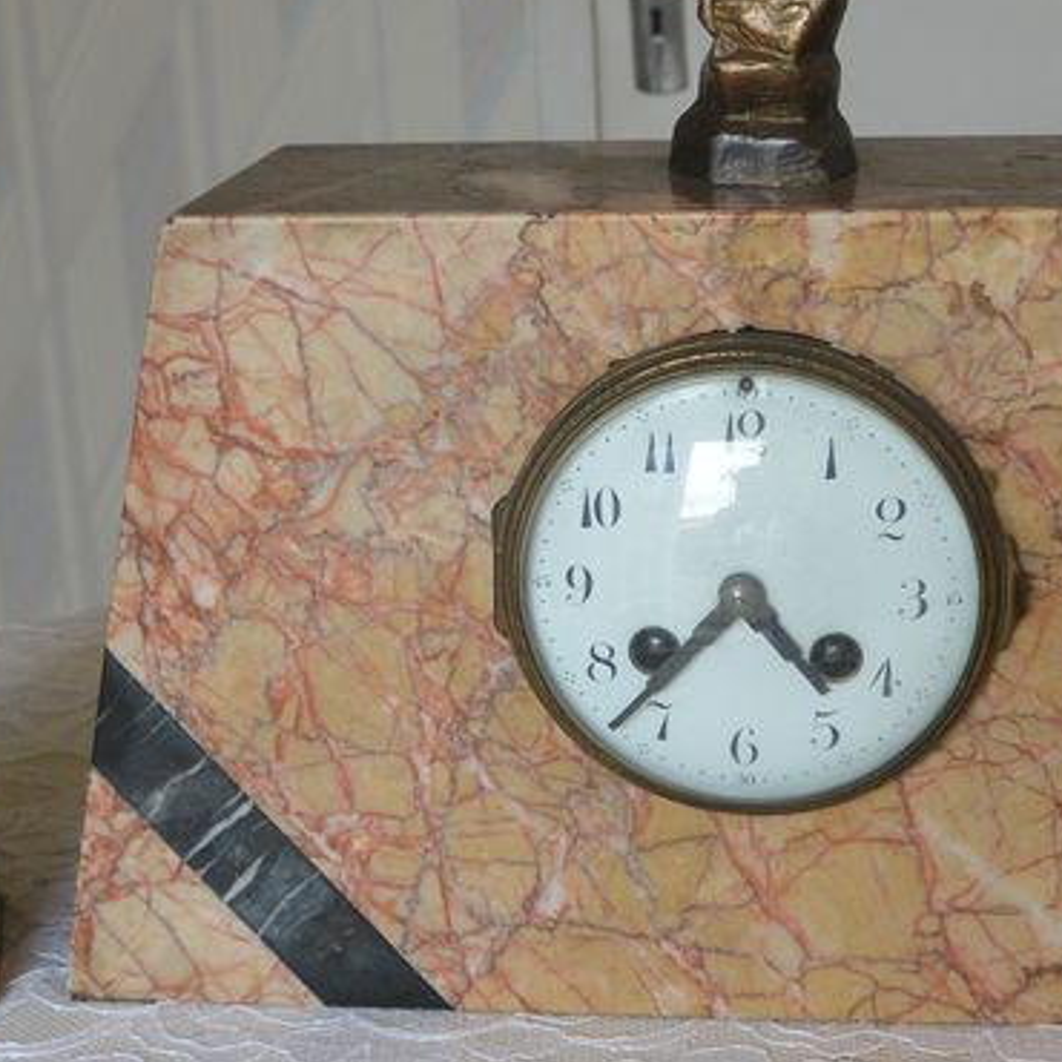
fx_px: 2152
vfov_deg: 27.5
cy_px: 343
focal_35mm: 62
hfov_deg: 27.6
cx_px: 706
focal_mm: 10
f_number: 3.5
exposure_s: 1/125
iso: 220
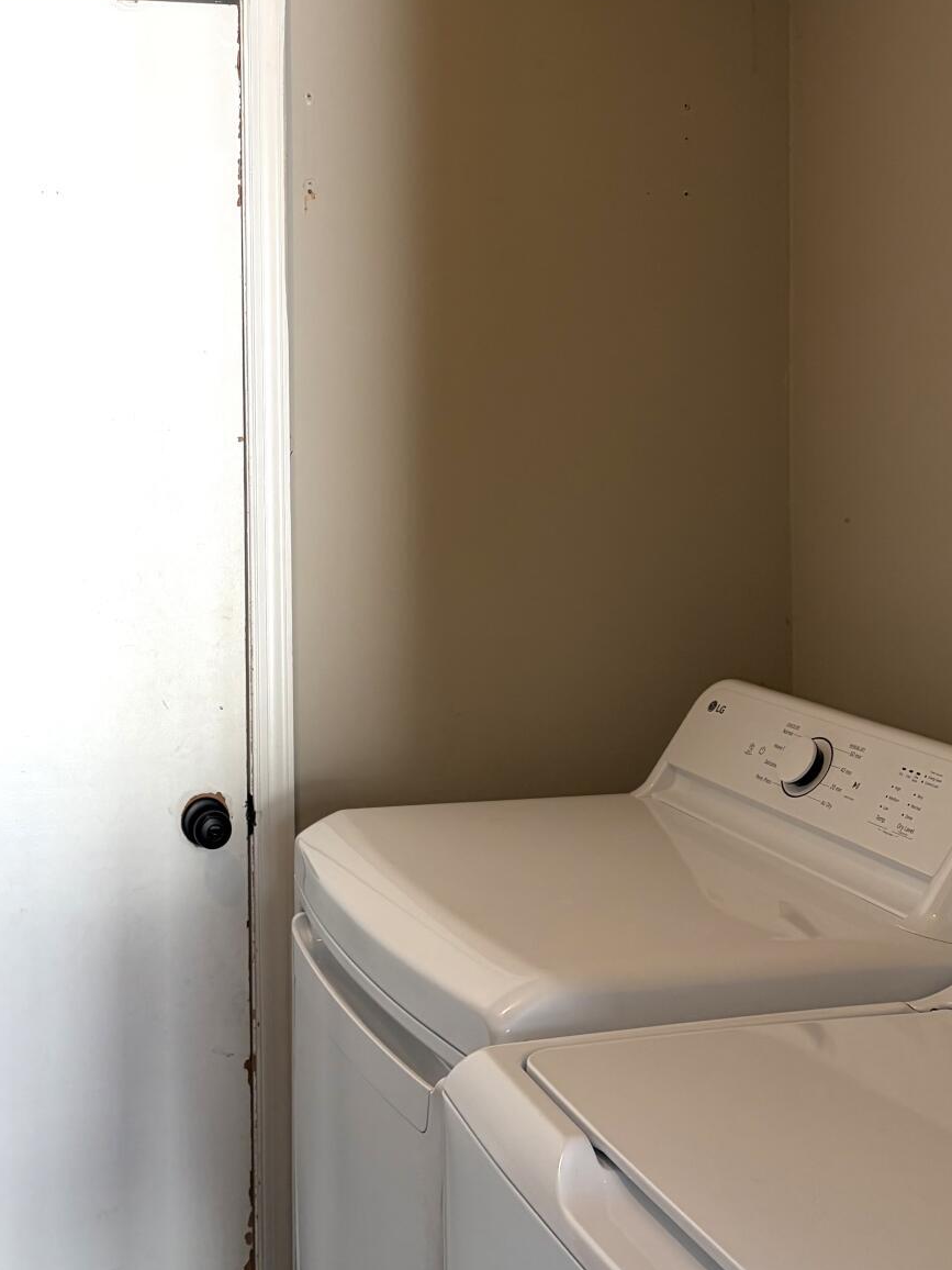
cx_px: 256
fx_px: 1650
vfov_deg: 41.8
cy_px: 474
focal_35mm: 45
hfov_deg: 31.7
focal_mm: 5.96
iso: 64
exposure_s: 1/120
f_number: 1.6
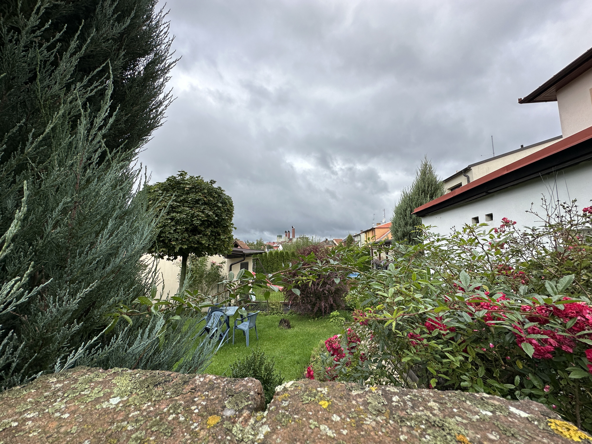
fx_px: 239
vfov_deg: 85.7
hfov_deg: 102.1
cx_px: 296
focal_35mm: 14
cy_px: 222
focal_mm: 2.22
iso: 50
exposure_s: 1/1135
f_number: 2.2
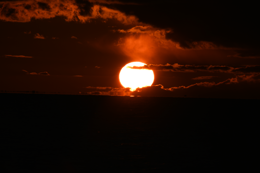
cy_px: 86
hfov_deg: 4.1
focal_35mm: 500
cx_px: 130
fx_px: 3609
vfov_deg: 2.7
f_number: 16
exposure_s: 1/2500
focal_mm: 500
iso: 100
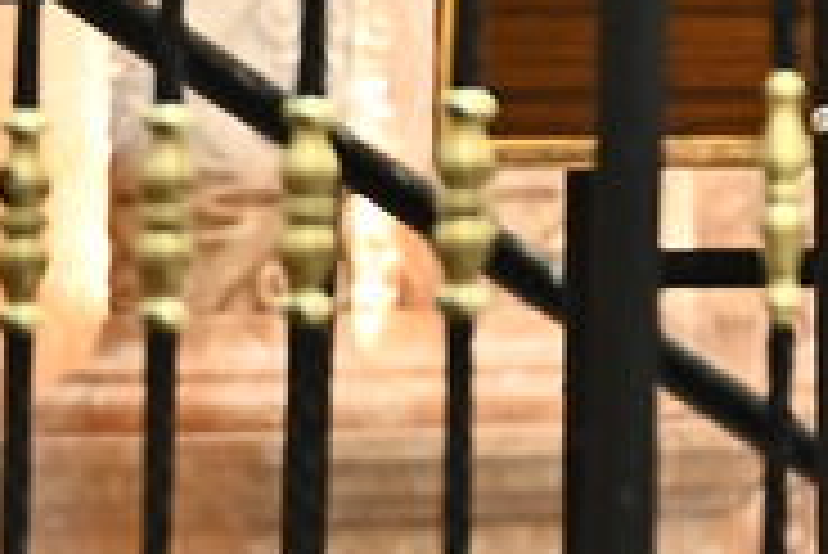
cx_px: 2043
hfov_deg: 1.4
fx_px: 34940
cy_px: -705
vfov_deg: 0.9
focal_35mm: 1518
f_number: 4
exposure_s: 1/200
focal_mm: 200
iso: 2000
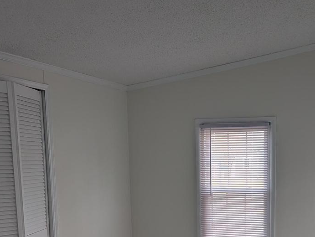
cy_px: 222
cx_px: 235
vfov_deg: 27.9
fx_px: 456
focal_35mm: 50
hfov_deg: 37.2
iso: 49
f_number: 1.85
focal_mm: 6.81
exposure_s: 1/121
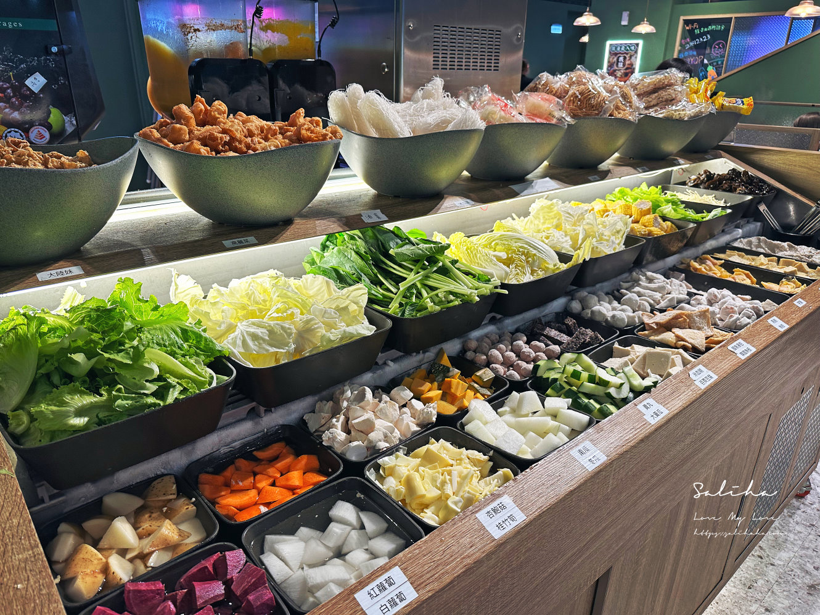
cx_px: 410
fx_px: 568
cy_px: 308
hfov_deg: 71.6
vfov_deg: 56.8
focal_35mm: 24
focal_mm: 6.86
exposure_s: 1/120
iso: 125
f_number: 1.78
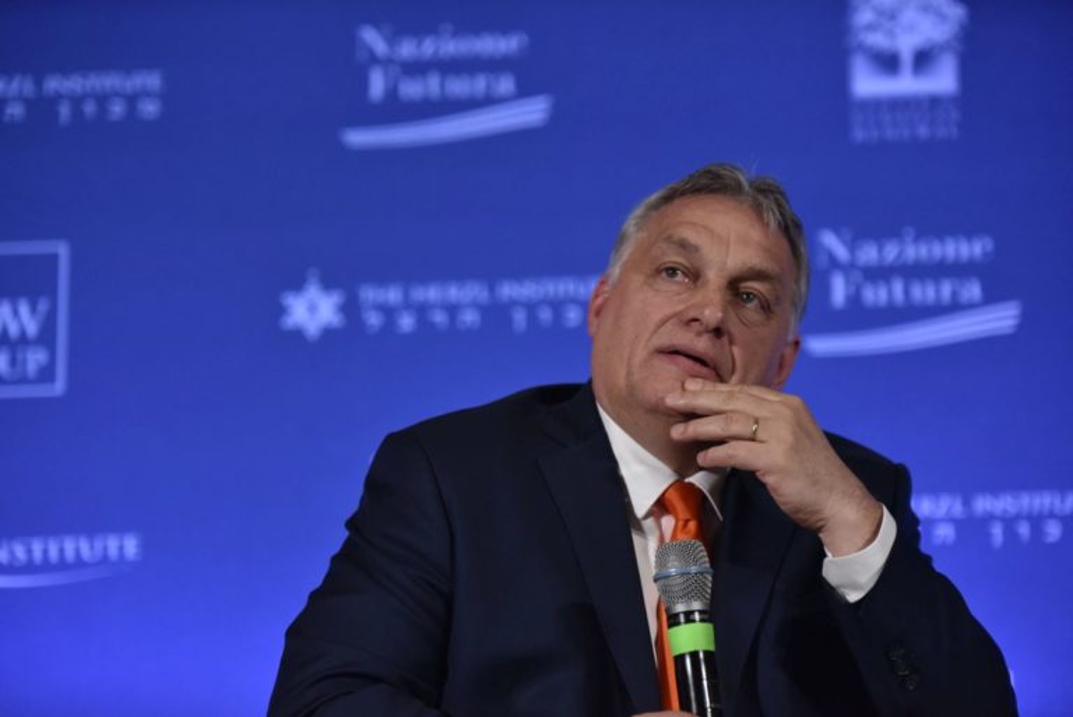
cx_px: 536
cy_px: 358
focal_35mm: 122
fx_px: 3638
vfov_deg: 11.3
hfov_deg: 16.8
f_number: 2.8
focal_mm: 122
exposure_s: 1/400
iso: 2500
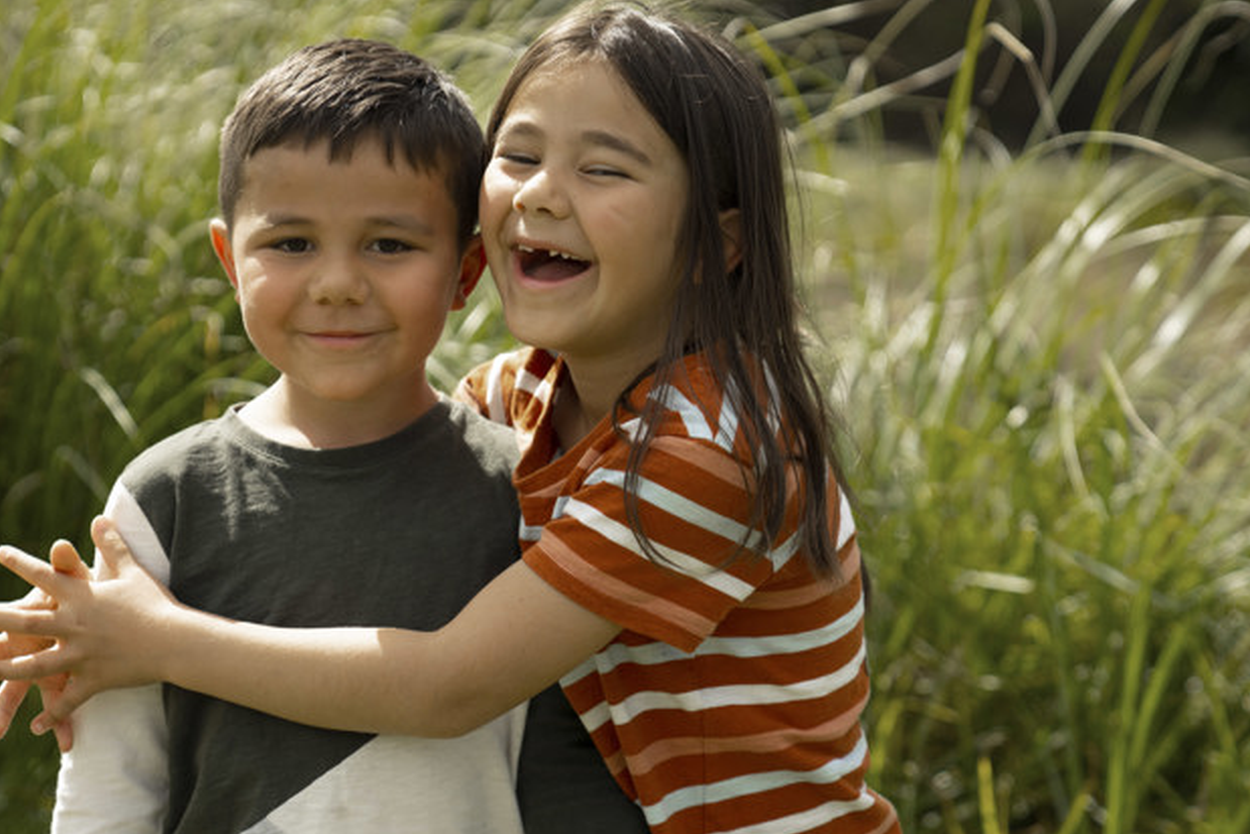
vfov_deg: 14.3
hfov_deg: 21.2
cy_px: 345
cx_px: 432
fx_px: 3334
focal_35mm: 96
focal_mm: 66
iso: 320
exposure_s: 1/3200
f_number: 2.8
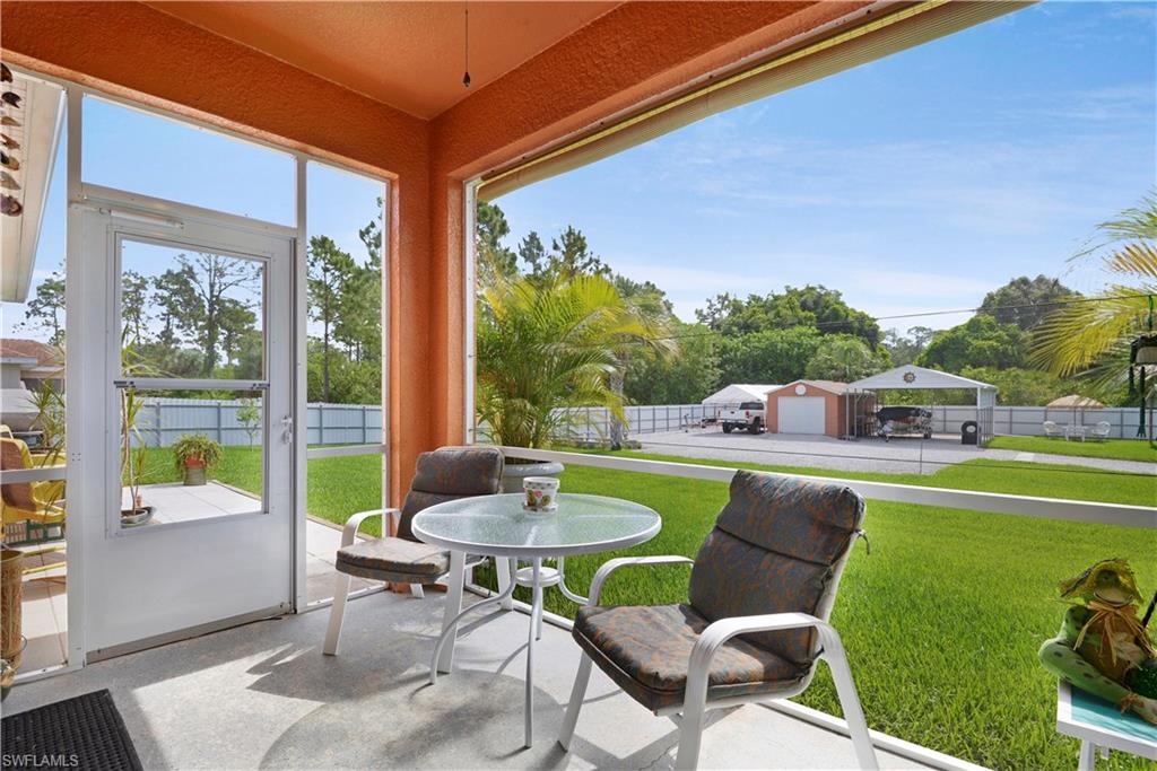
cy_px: 386
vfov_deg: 73.8
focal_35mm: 16
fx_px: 514
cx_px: 578
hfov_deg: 96.7
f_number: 11
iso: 200
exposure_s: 1/50
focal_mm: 16
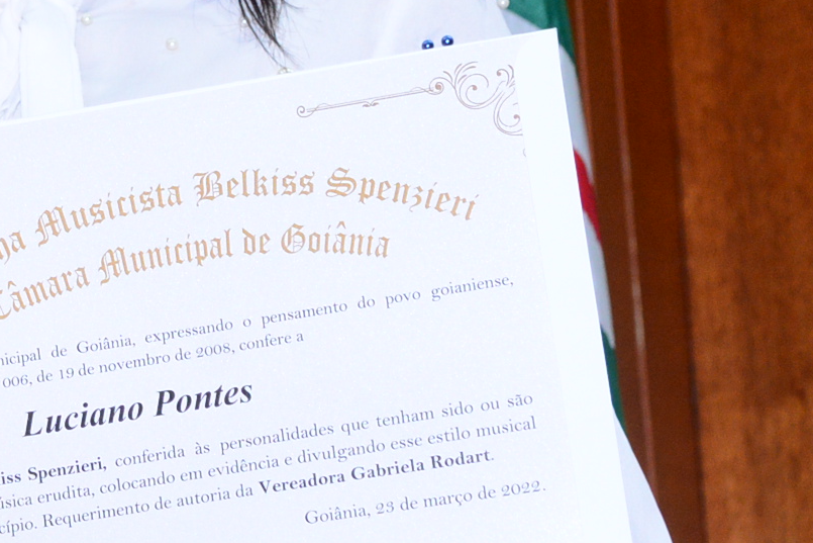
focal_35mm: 243
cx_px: -352
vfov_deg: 5.6
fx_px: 5488
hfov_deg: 8.3
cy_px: -10
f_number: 4.5
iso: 2000
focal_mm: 65
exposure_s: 1/125
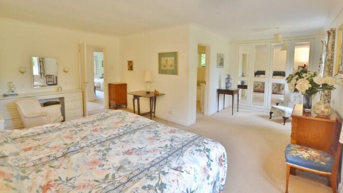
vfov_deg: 66.5
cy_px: 78
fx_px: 145
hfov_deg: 99.4
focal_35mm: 16
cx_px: 169
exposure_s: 1/60
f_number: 4
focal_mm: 10
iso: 400
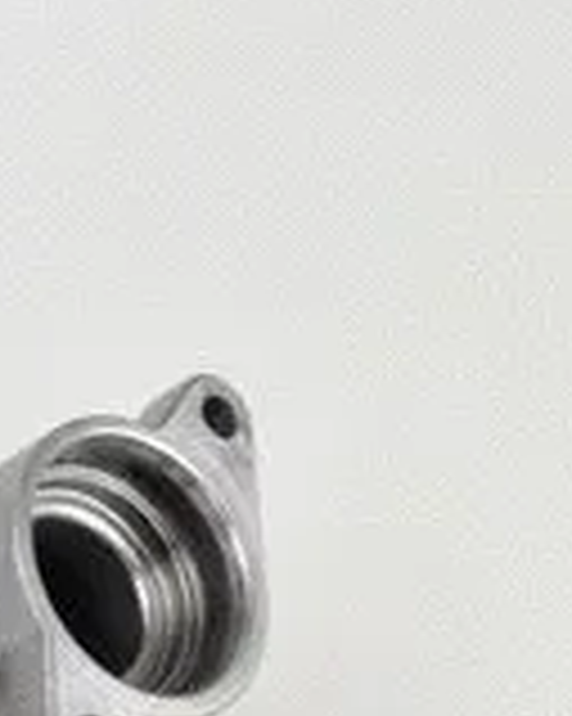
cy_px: 847
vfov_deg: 13.6
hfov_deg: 10.5
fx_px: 2923
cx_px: -468
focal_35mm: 138
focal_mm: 26
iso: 100
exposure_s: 1/10
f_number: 10
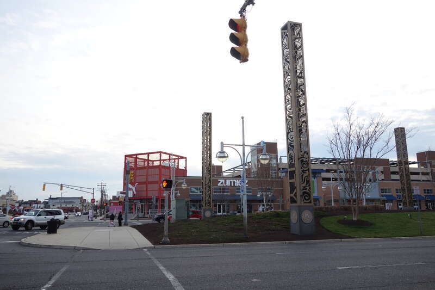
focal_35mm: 28
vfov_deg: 46.4
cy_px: 145
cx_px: 218
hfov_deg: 65.5
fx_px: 338
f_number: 4
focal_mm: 10.4
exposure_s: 1/250
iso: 125
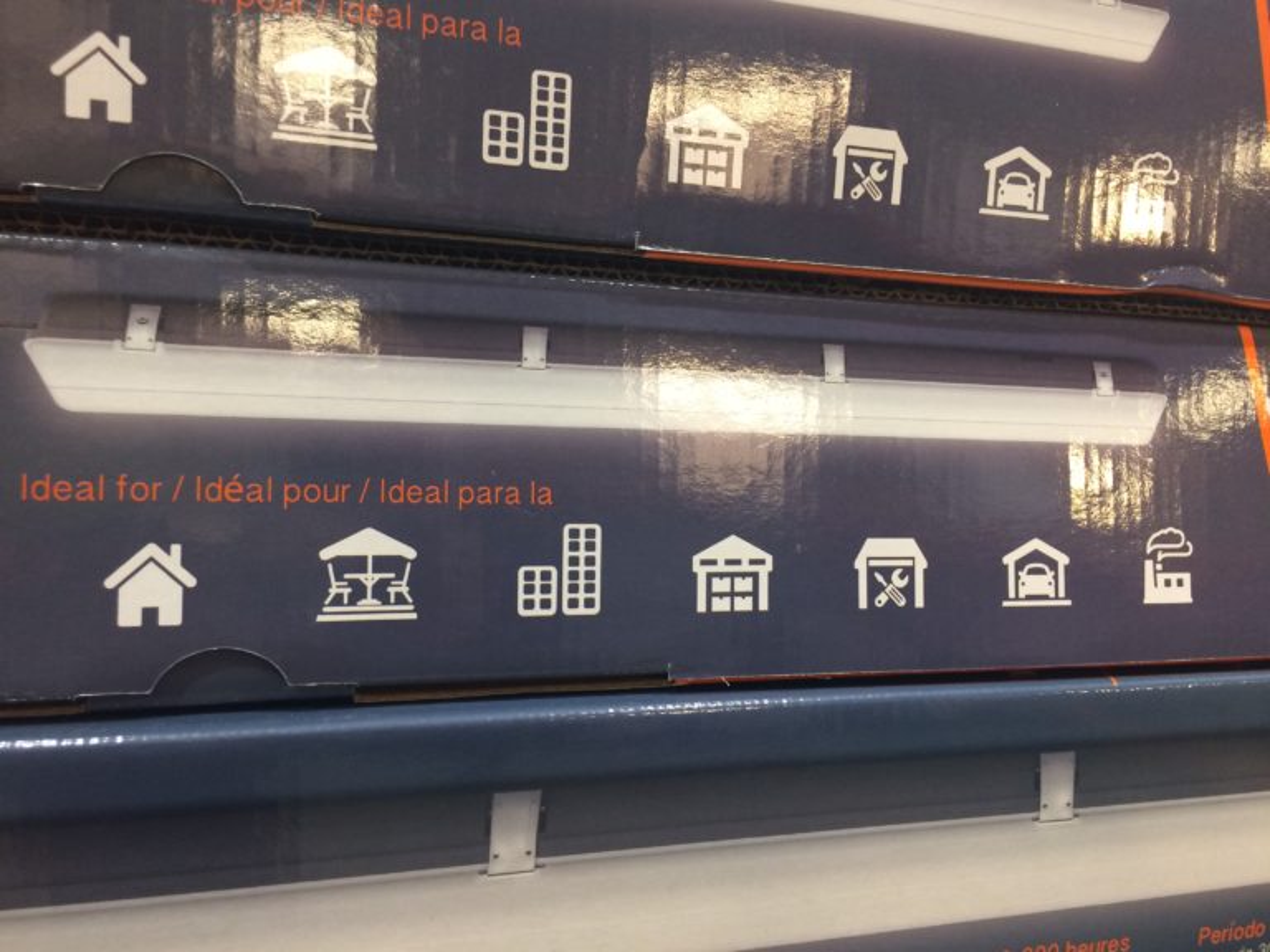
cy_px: 476
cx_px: 635
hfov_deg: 61.7
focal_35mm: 29
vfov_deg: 48.2
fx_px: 1064
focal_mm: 4.15
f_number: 2.2
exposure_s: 1/30
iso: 100
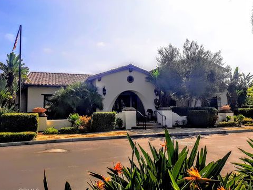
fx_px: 197
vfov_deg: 51.4
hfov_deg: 65.3
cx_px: 124
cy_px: 96
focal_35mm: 27
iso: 40
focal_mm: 3.93
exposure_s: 1/4878
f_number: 1.7
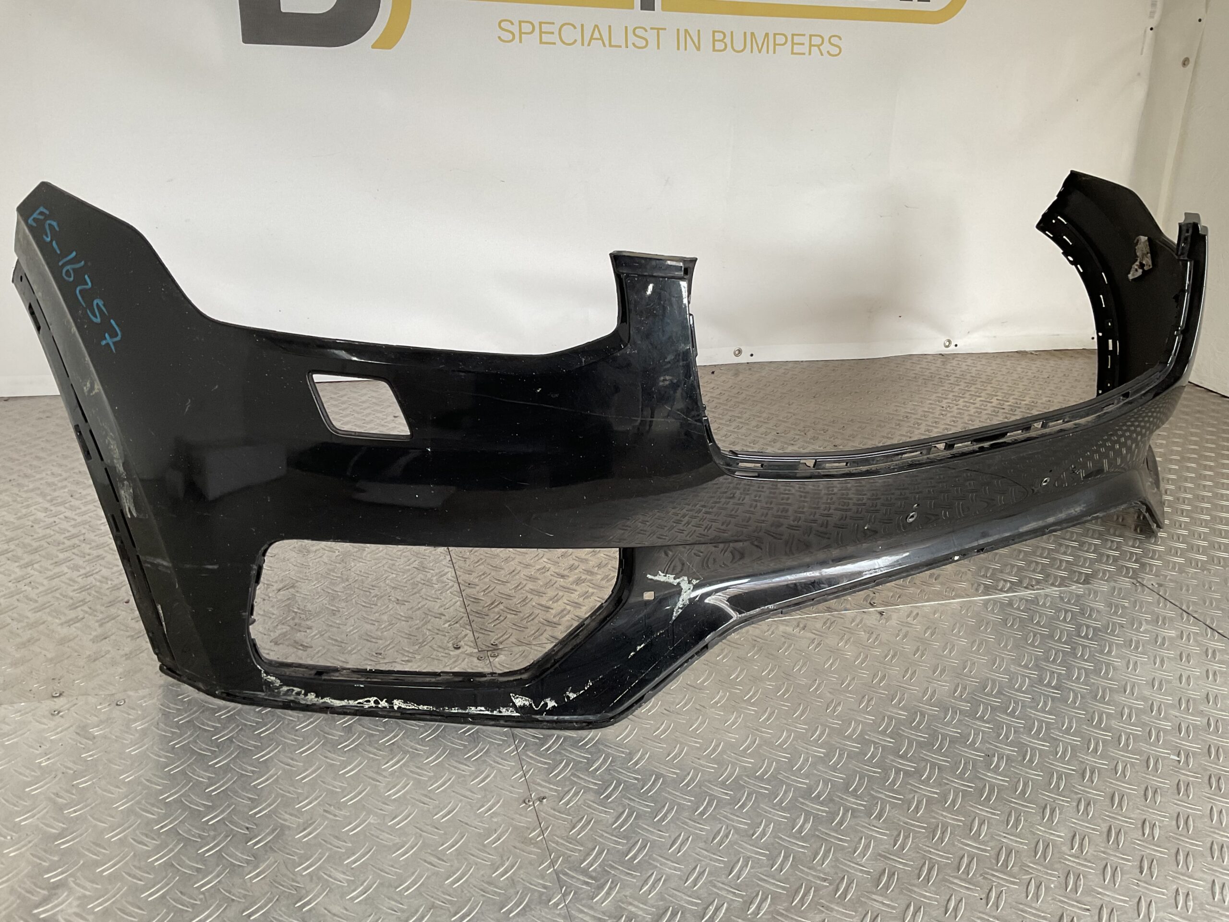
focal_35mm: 29
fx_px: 1030
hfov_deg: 61.7
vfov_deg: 48.2
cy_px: 461
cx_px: 614
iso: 50
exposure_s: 1/120
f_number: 1.8
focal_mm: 3
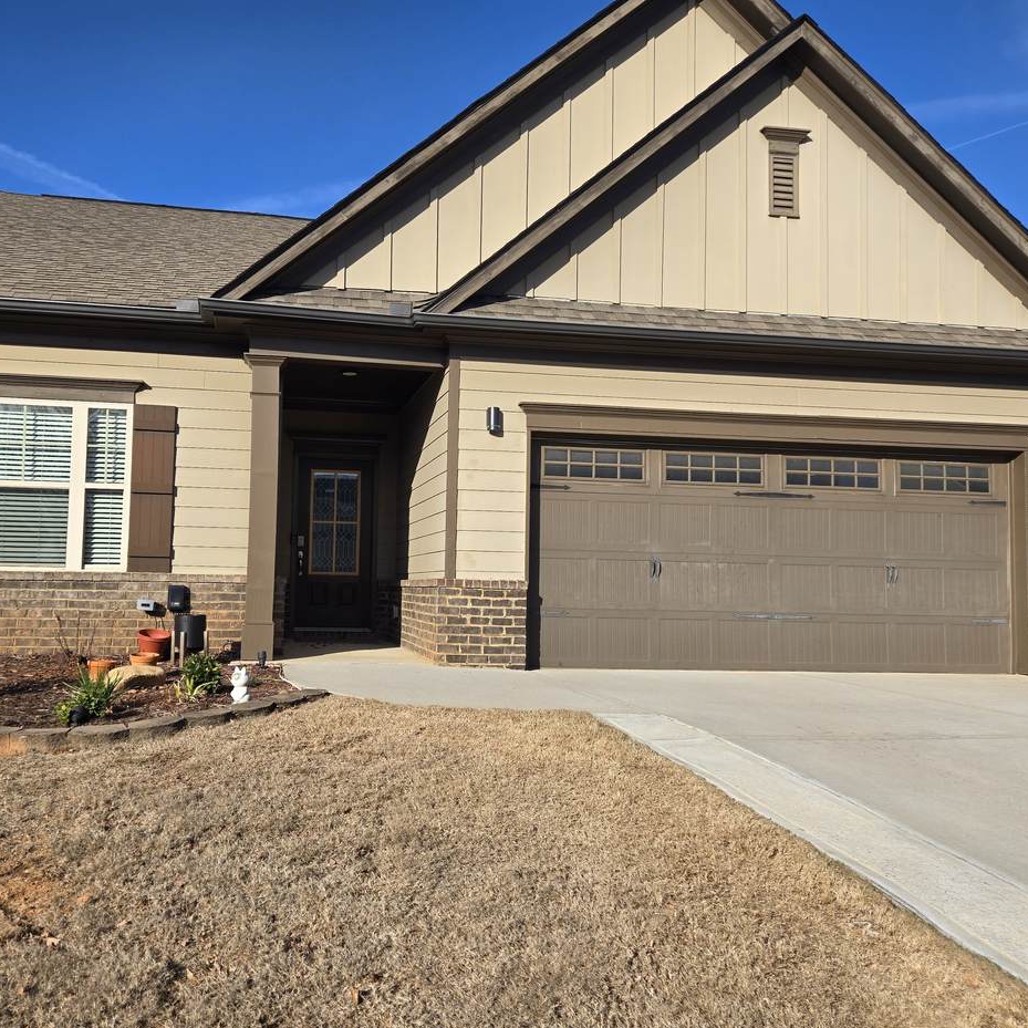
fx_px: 941
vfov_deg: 57.3
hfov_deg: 56.9
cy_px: 530
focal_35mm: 28
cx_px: 414
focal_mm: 5.4
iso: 25
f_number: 1.8
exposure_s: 1/1737
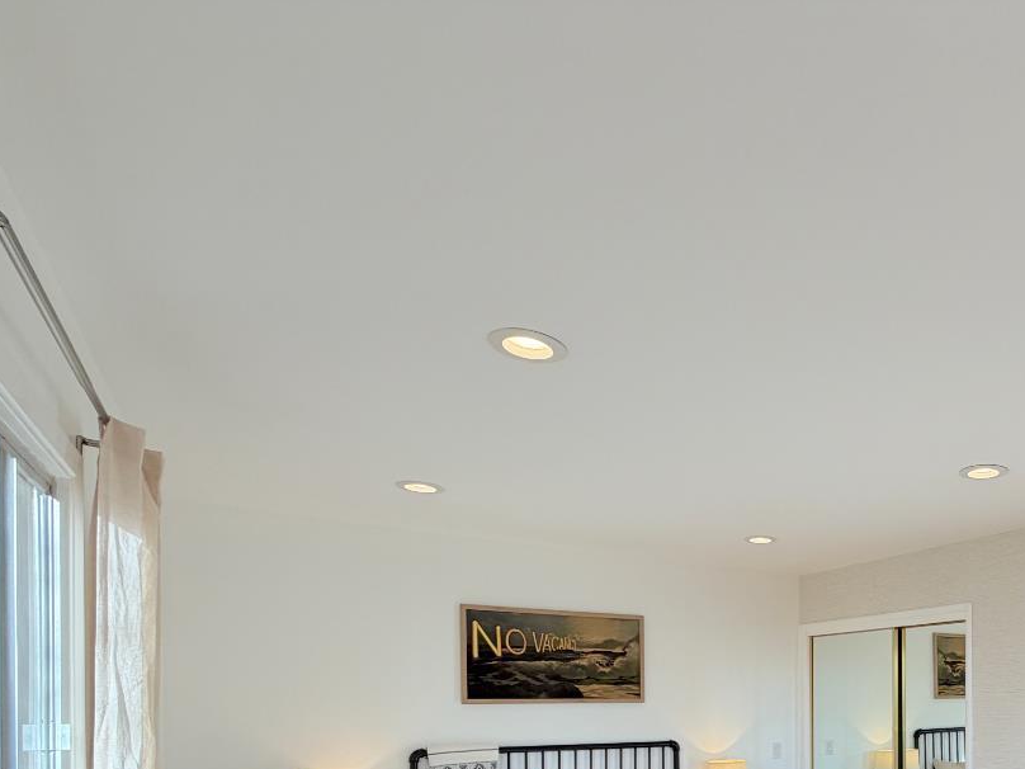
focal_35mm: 26
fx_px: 770
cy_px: 710
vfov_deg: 47.1
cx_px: 845
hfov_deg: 60.8
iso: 64
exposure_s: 1/177
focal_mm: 2.22
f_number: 2.2
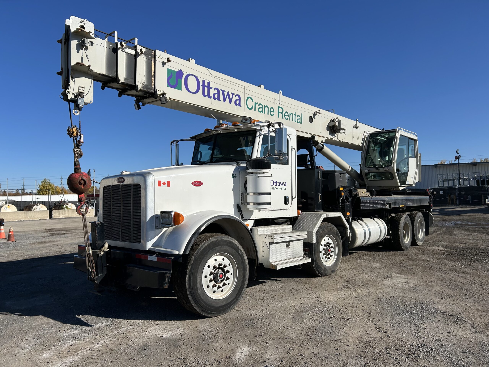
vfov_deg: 53.1
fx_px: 367
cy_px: 184
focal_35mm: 26
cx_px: 244
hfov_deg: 67.3
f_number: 1.5
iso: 50
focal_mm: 5.7
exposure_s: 1/6579
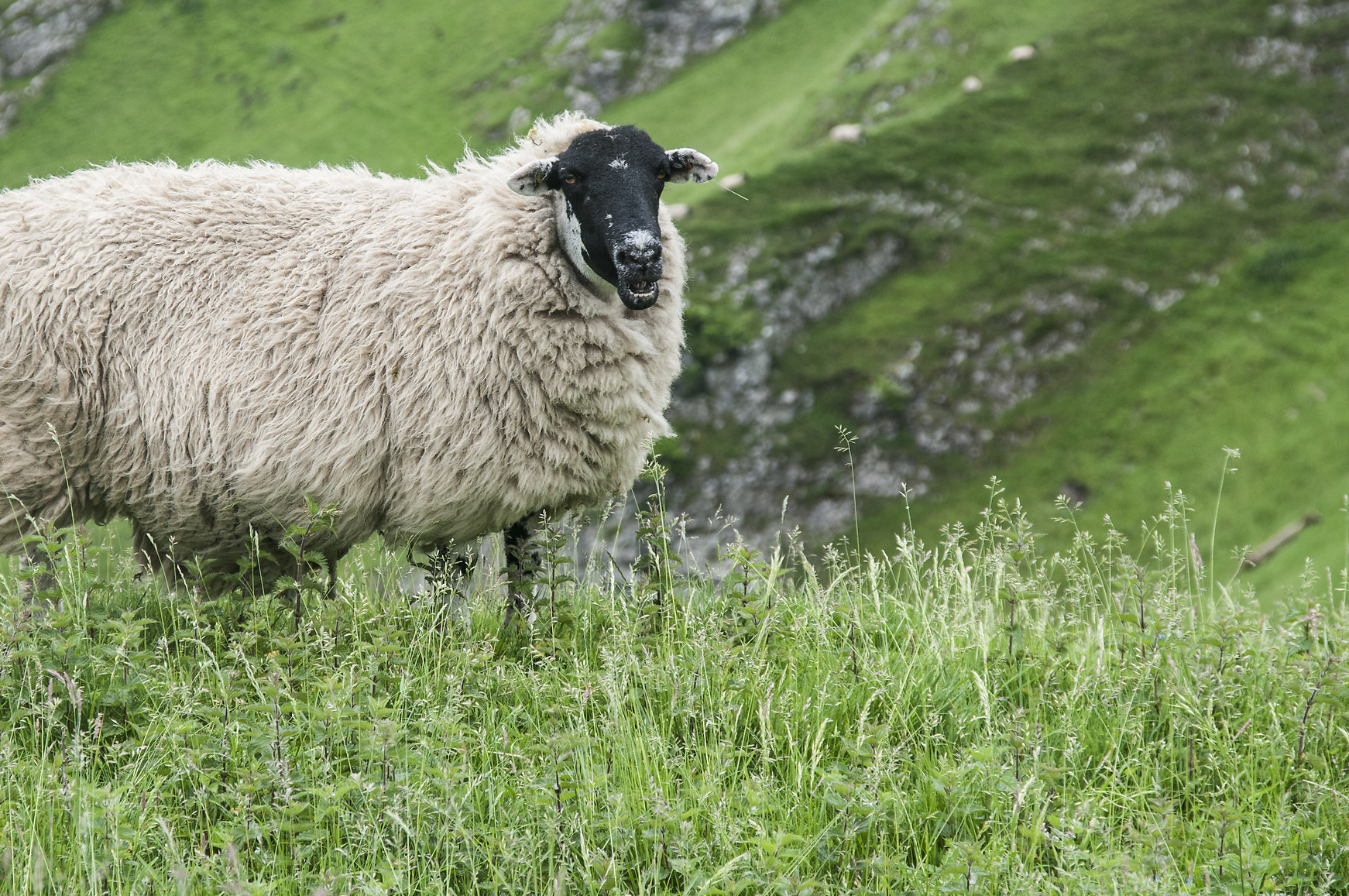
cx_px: 490
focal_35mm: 186
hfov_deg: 11.1
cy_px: 340
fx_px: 6961
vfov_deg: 7.4
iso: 200
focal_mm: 90
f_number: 6.3
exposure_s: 1/200
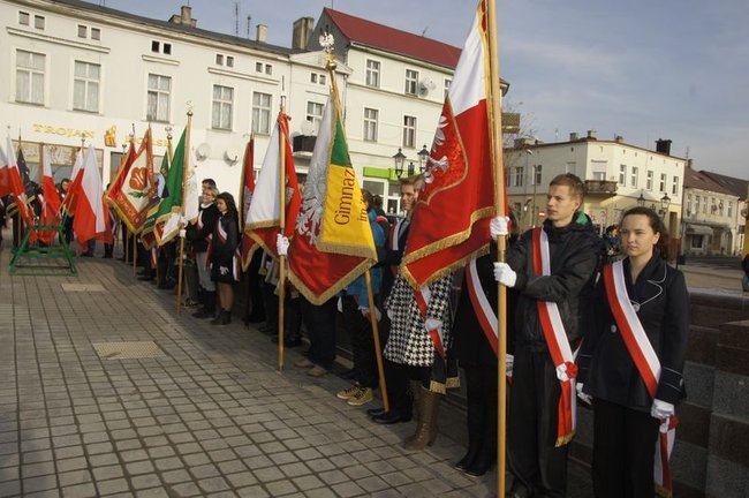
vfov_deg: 50.3
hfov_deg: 70.5
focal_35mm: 26
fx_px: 530
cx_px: 374
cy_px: 249
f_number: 13
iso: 200
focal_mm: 17
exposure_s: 1/160
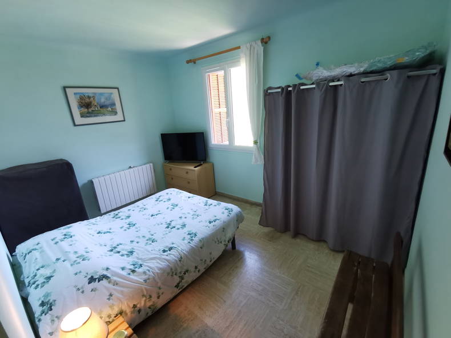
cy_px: 169
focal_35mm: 16
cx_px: 226
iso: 250
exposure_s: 1/33.3
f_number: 2.2
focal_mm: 2.35
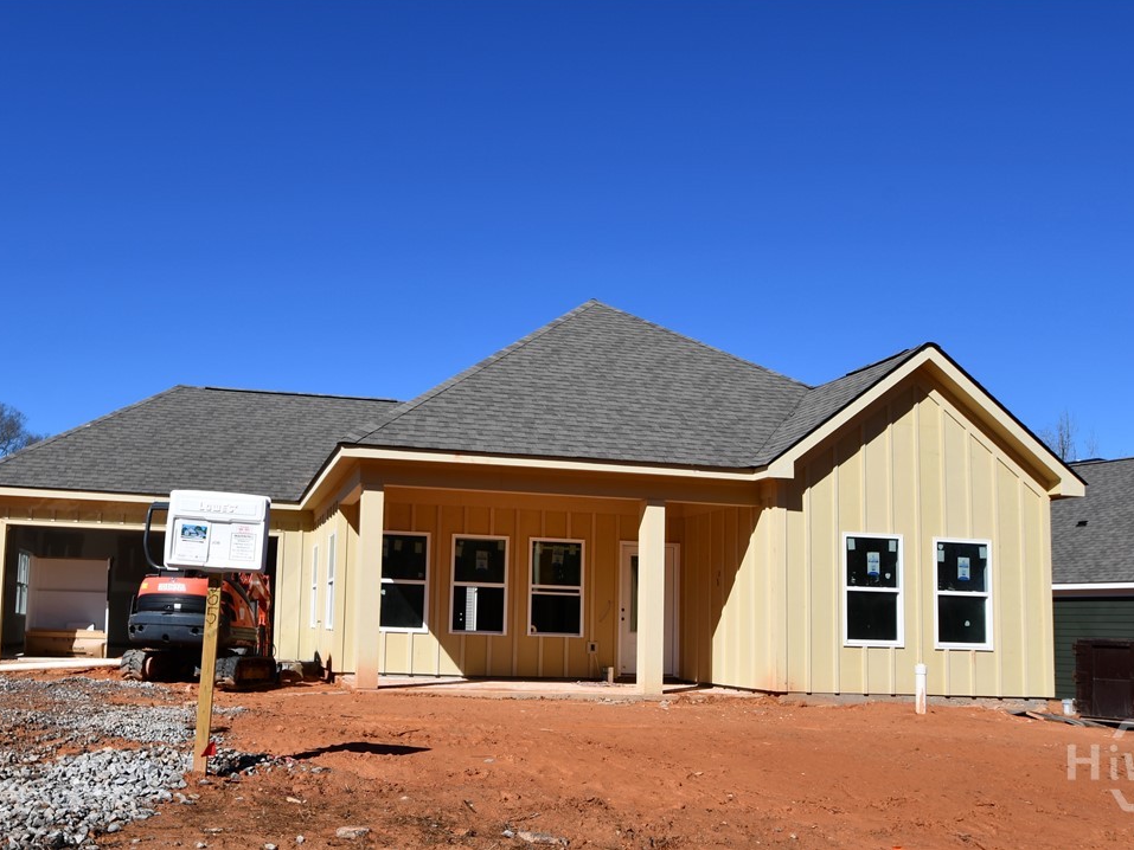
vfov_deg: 56.8
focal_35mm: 24
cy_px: 423
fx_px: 786
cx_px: 577
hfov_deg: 71.6
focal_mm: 15
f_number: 9
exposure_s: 1/320
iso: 100
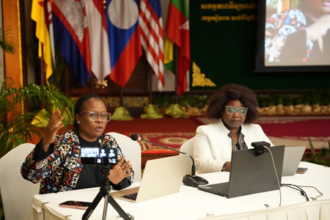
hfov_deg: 33.9
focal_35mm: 59
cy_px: 110
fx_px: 542
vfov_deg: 23.0
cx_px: 165
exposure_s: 1/100
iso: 5000
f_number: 2.8
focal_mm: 59.1
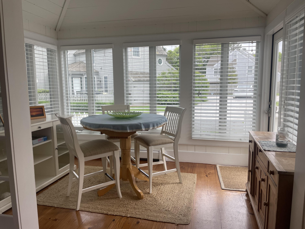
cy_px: 114
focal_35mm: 26
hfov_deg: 67.3
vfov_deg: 53.1
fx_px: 229
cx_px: 152
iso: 32
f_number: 1.6
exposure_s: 1/140
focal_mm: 4.2
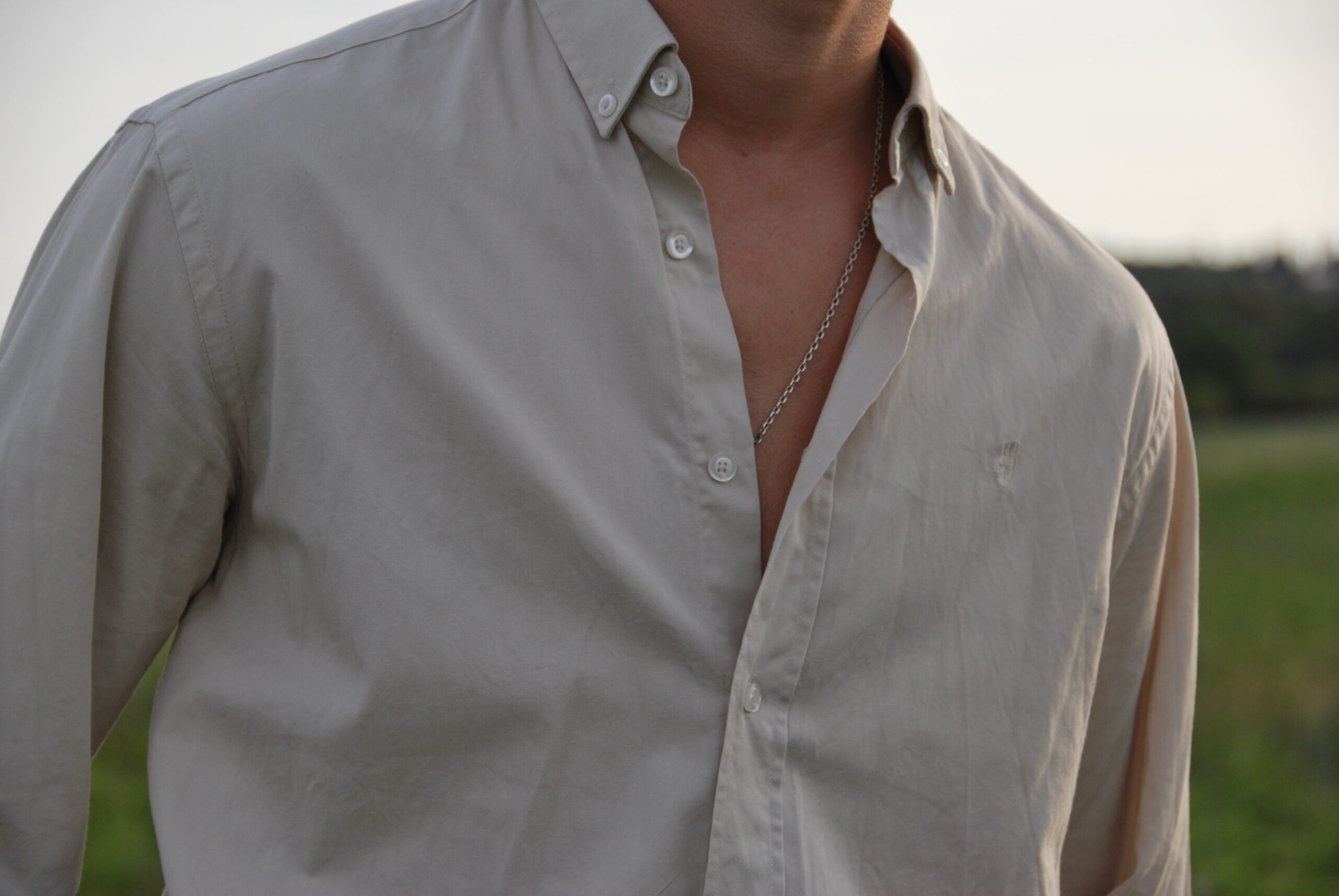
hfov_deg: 17.0
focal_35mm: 120
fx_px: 4469
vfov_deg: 11.5
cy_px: 448
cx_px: 670
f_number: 5.3
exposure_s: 1/500
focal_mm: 80
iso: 200
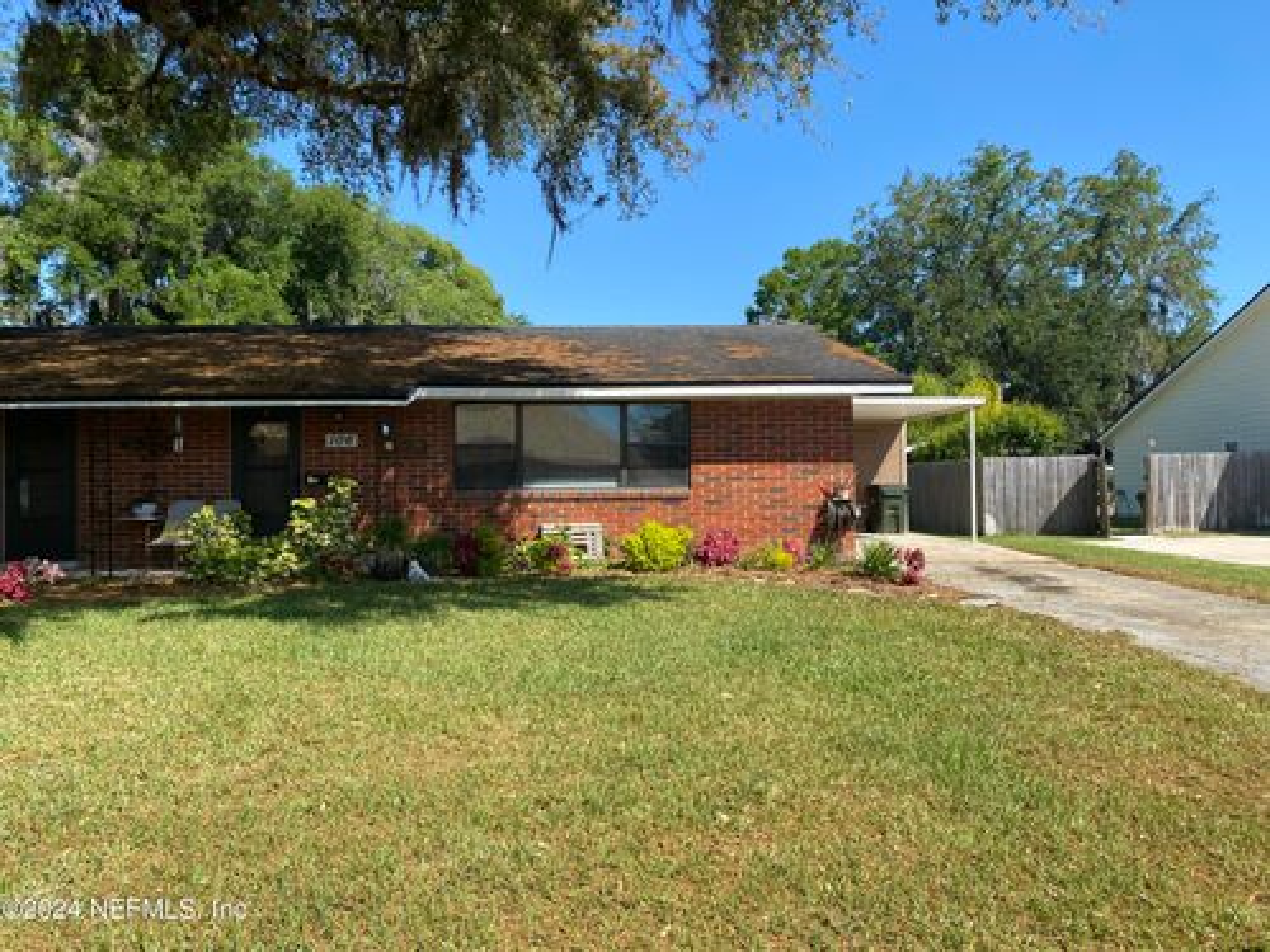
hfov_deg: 67.3
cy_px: 476
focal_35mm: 26
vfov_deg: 53.1
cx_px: 635
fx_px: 954
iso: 32
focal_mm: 4.25
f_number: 1.8
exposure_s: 1/1653
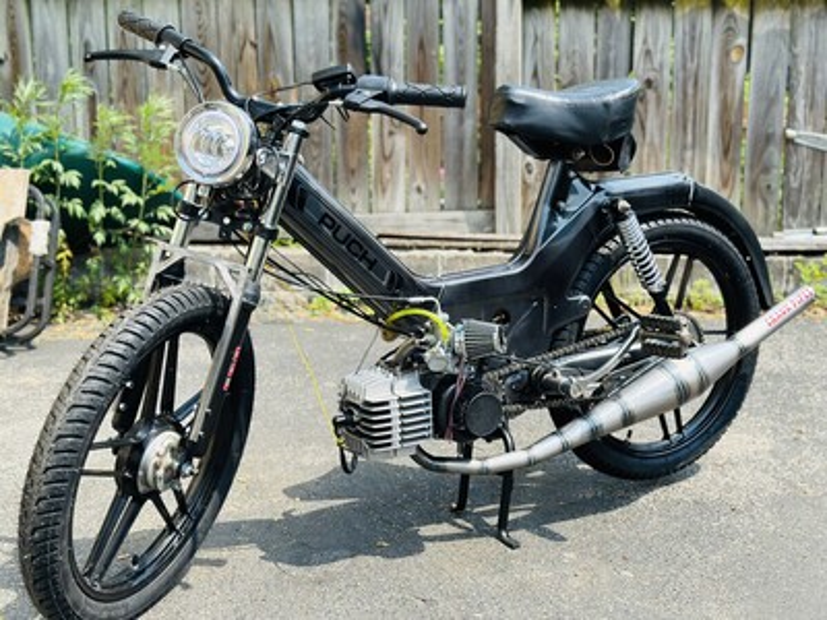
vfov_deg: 30.3
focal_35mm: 48
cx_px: 414
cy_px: 310
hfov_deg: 39.7
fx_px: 1147
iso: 100
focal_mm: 6.86
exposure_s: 1/1916
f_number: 1.78
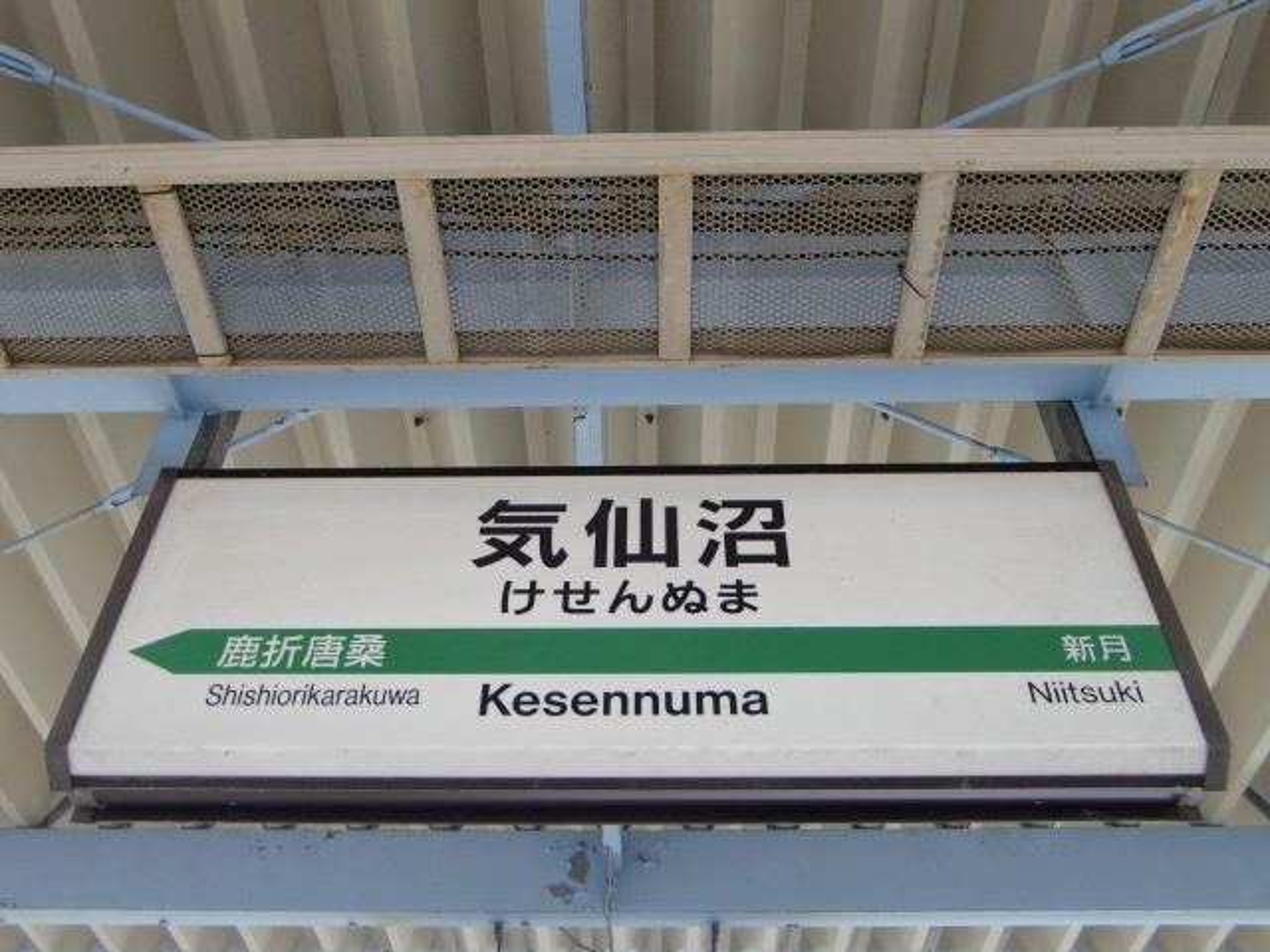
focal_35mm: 33
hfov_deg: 55.4
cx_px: 635
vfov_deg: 42.9
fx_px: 1211
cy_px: 476
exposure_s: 1/60
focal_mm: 5.8
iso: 125
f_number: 2.7
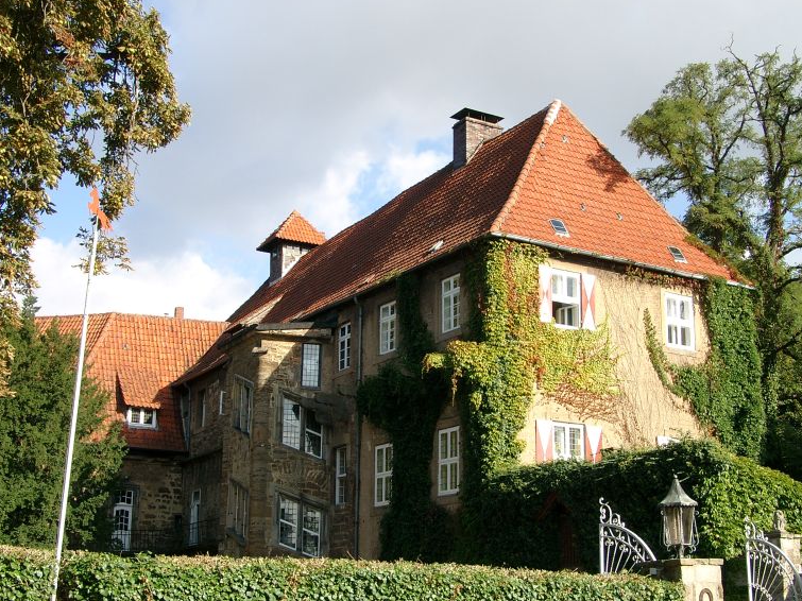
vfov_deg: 27.5
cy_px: 309
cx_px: 403
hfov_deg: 36.2
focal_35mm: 53
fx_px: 1228
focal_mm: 10.4
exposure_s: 1/329
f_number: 4
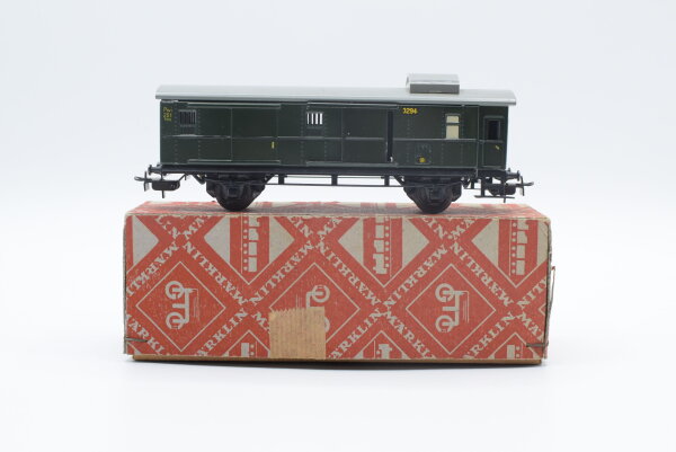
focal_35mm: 52
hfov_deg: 37.8
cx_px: 338
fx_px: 987
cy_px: 226
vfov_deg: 25.8
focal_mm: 35
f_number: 8
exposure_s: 1/125
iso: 400
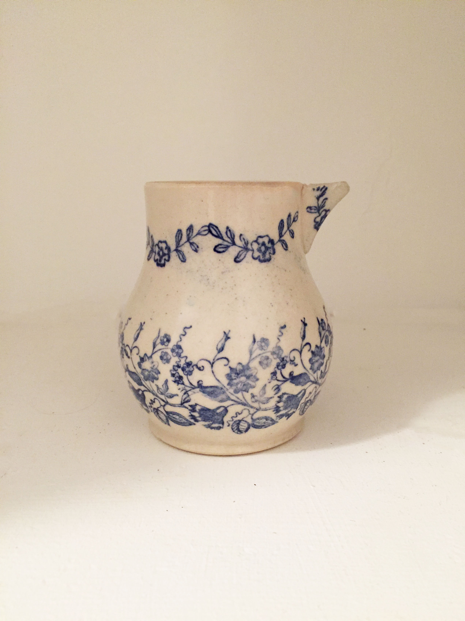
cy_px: 310
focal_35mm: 29
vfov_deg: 61.7
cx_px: 232
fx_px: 519
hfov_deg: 48.2
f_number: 2.2
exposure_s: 1/33
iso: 250
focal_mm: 4.15
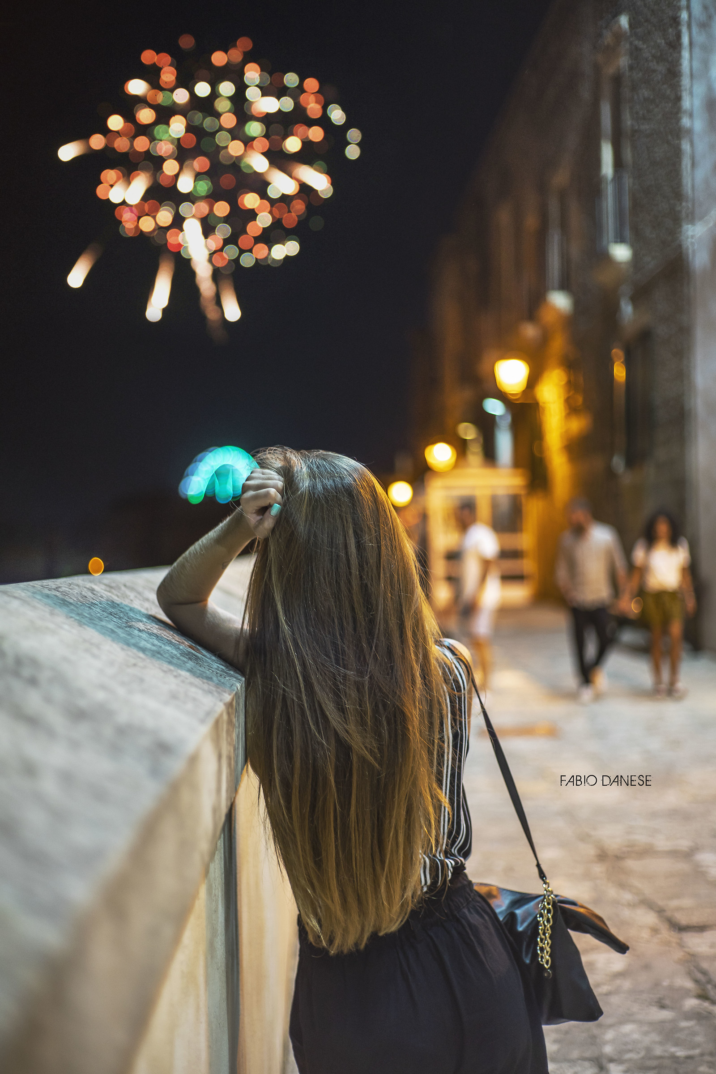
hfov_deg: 27.0
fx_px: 1492
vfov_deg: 39.6
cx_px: 358
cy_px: 537
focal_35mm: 50
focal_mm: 50
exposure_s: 1/40
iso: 320
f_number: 1.8
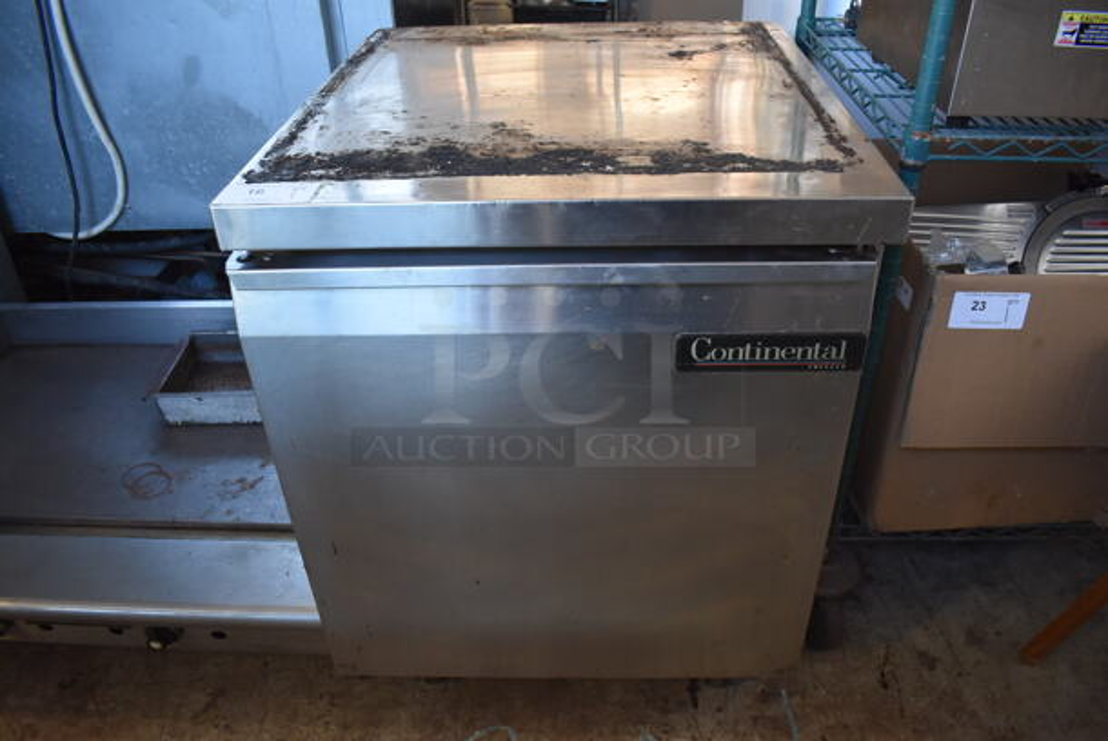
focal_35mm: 27
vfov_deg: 48.0
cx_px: 554
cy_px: 370
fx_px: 832
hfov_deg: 67.3
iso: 1400
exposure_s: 1/125
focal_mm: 18
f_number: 3.5
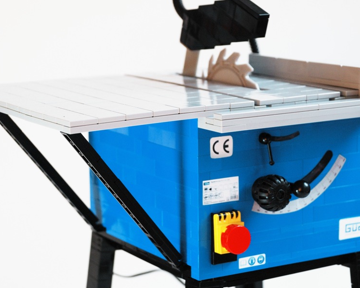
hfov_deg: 18.1
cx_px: 181
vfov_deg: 14.5
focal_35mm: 106
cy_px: 147
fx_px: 1129
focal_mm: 50
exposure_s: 1/60
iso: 400
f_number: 5
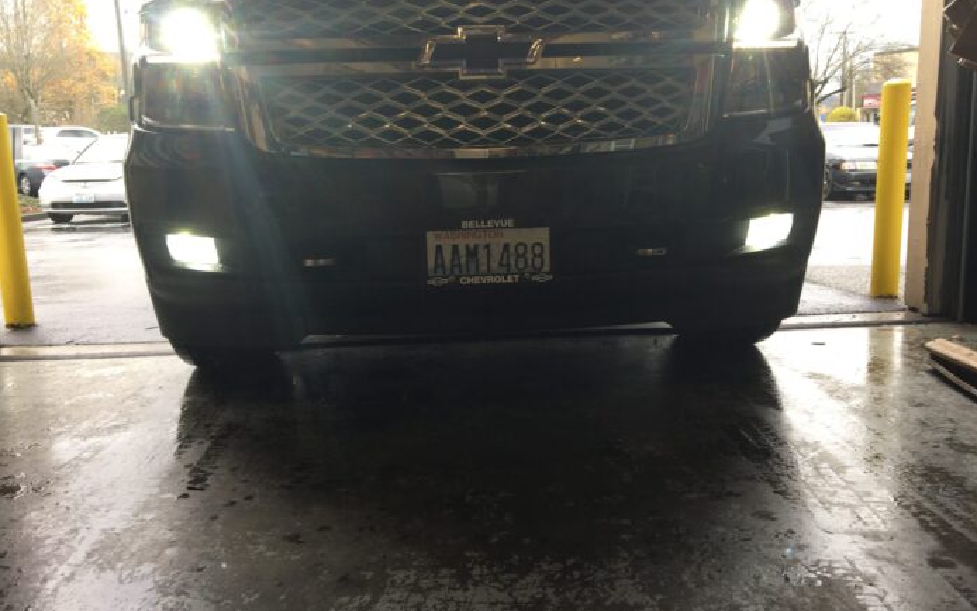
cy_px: 303
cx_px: 491
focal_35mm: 31
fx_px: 826
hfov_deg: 61.2
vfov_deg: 40.6
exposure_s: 1/60
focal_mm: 4.15
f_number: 2.2
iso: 25
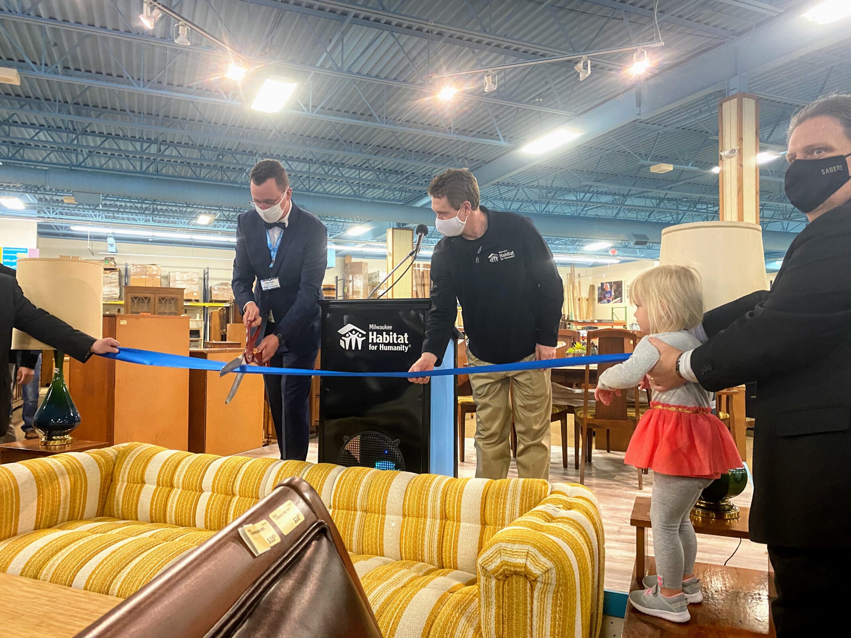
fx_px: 639
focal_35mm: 26
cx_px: 426
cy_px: 319
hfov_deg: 67.3
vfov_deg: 53.1
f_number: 1.8
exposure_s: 1/60
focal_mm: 4.25
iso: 200
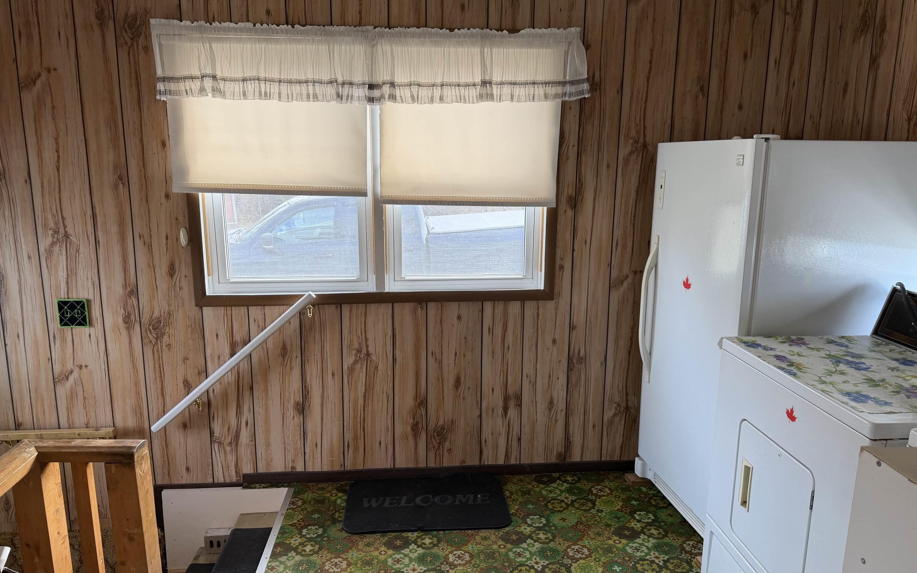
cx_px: 459
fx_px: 650
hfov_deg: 70.4
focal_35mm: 26
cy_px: 291
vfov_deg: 47.6
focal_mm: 6.76
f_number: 1.78
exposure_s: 1/120
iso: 80
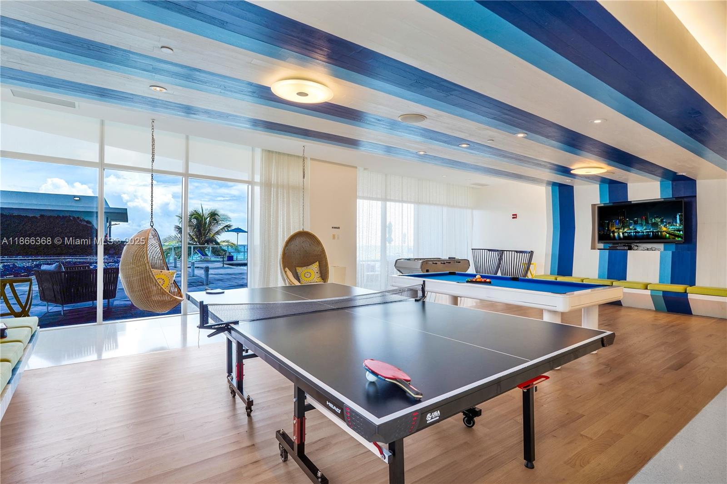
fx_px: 323
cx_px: 364
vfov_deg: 73.7
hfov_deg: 96.7
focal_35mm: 16
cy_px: 242
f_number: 8
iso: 250
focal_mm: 16
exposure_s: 1/8
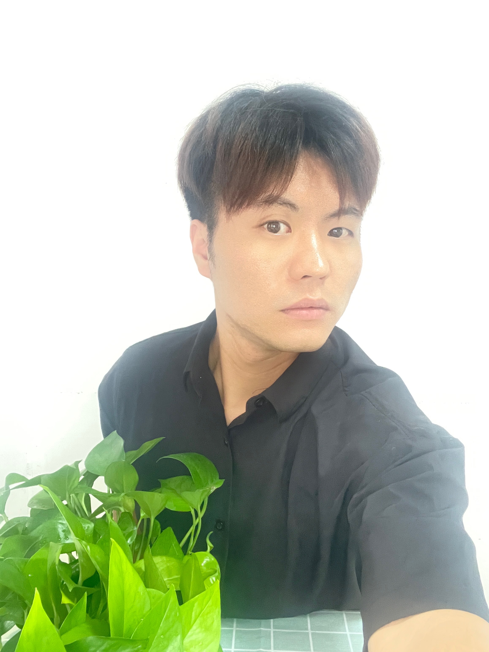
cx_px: 244
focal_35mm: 30
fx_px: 565
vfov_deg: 60.0
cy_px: 326
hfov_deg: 46.8
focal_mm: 2.71
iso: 800
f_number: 2.2
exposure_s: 1/27
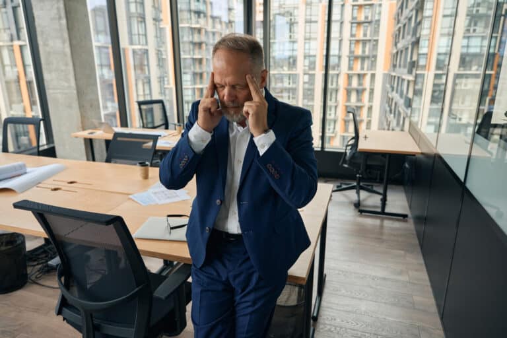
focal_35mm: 24
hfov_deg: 73.7
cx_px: 254
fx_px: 338
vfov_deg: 53.1
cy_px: 169
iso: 400
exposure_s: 1/320
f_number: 3.2
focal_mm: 24
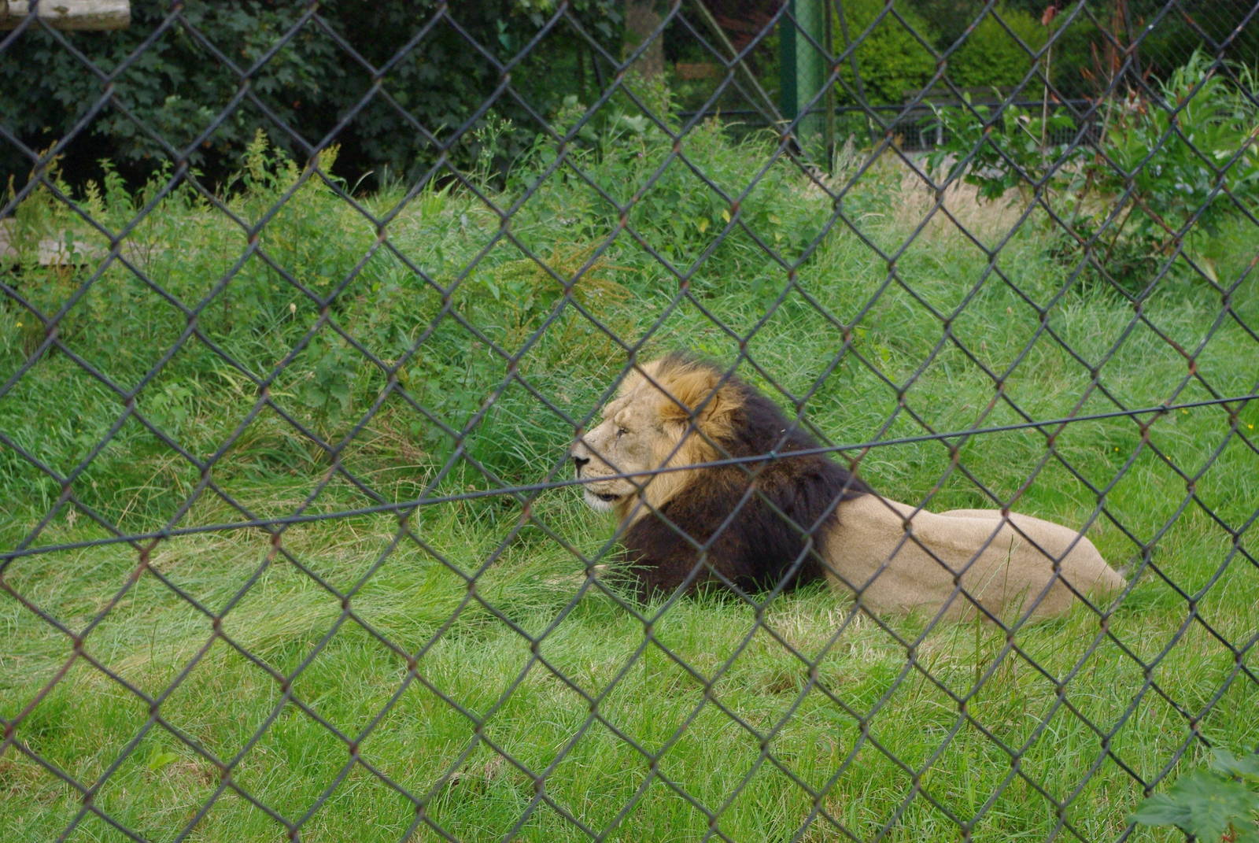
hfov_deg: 24.7
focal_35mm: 82
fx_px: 2871
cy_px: 422
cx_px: 630
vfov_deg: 16.7
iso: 800
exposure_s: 1/350
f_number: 8
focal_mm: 55
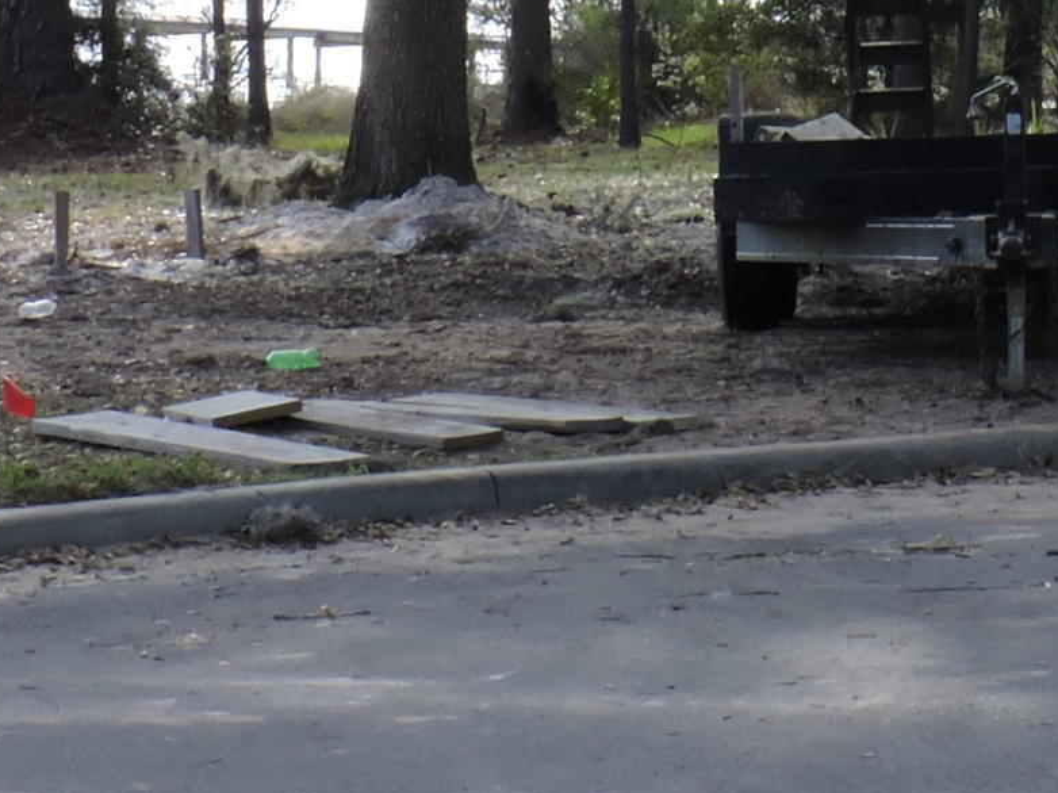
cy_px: -589
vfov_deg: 8.7
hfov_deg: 11.9
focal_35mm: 165
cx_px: 993
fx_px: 5041
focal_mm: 7.7
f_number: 7.6
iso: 110
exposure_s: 1/60
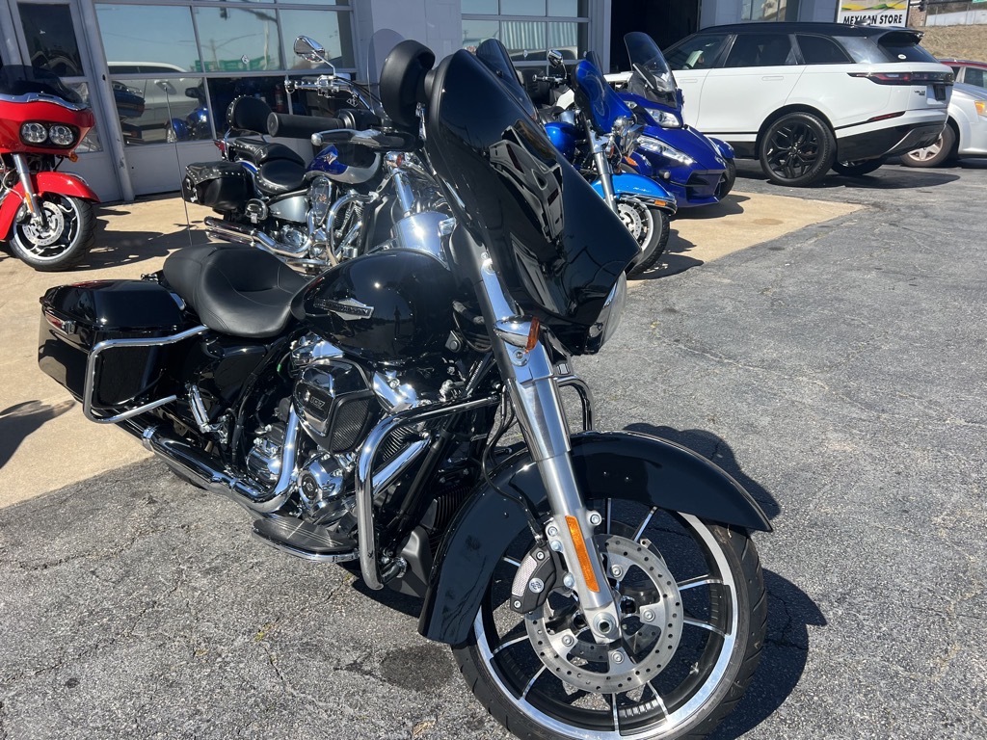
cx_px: 494
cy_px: 370
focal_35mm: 26
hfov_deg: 67.3
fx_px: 741
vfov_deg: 53.1
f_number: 1.5
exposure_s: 1/2841
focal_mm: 5.7
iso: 50
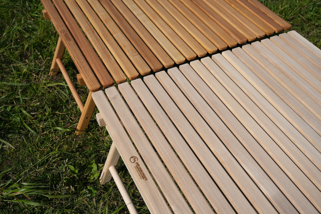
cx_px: 160
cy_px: 107
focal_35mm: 37
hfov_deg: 51.4
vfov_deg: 35.6
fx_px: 334
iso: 160
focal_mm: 37.4
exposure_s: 1/1000
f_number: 8
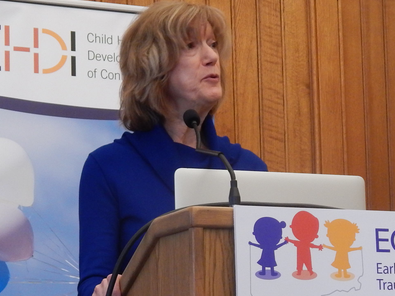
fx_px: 1175
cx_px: 104
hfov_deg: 19.0
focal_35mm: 103
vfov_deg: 14.2
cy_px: 260
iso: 320
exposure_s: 1/30
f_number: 3.6
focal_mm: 7.7
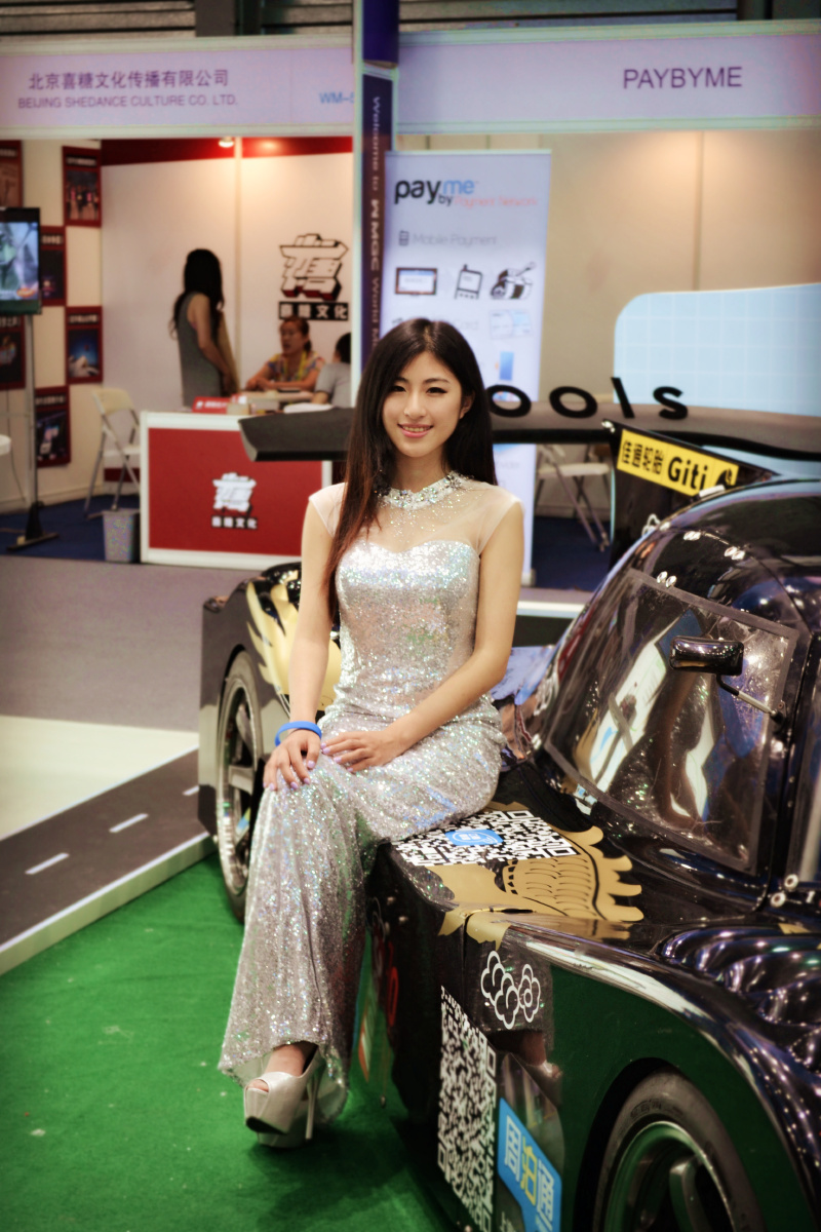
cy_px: 616
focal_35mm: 66
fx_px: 2258
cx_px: 410
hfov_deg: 20.6
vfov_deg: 30.5
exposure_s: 1/40
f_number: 5.3
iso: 400
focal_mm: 44
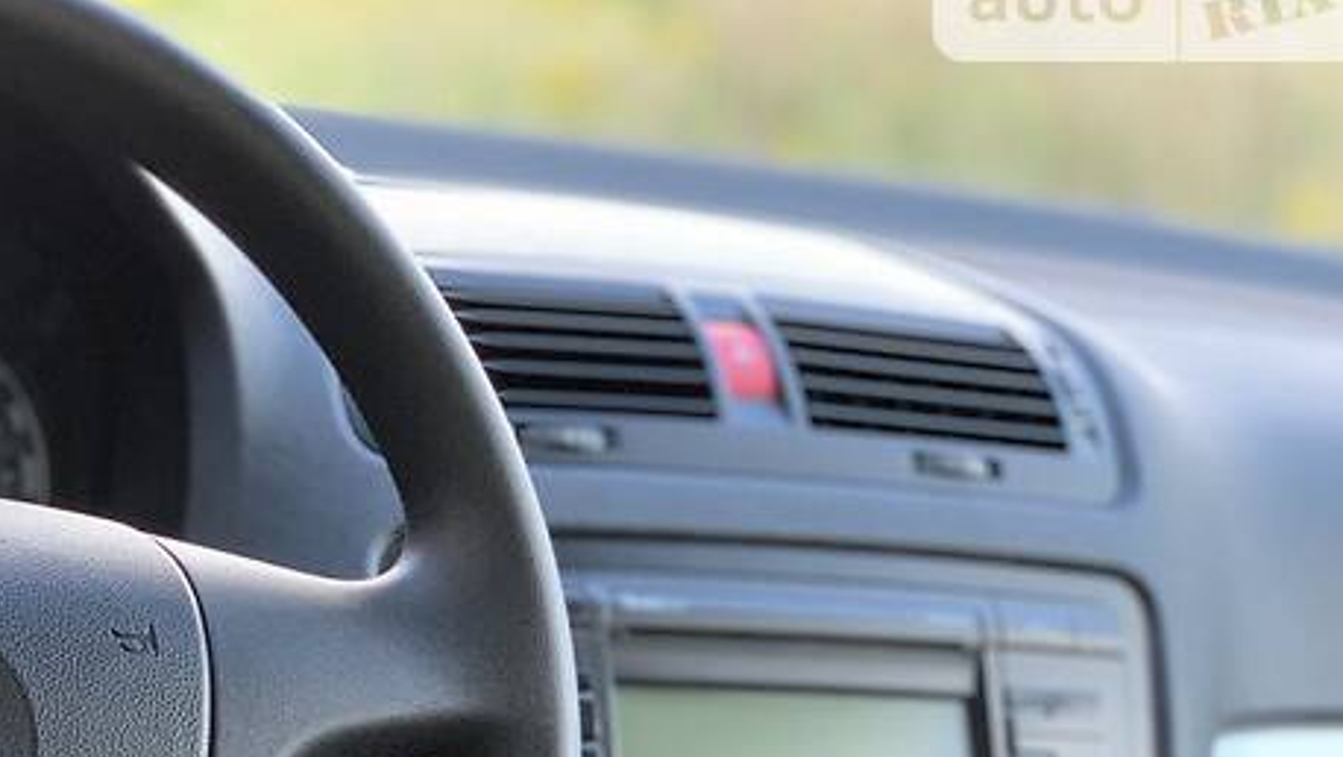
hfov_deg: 21.2
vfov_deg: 12.1
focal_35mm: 99
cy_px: 780
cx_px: 226
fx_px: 3527
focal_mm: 6
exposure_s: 1/60
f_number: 2.4
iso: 400
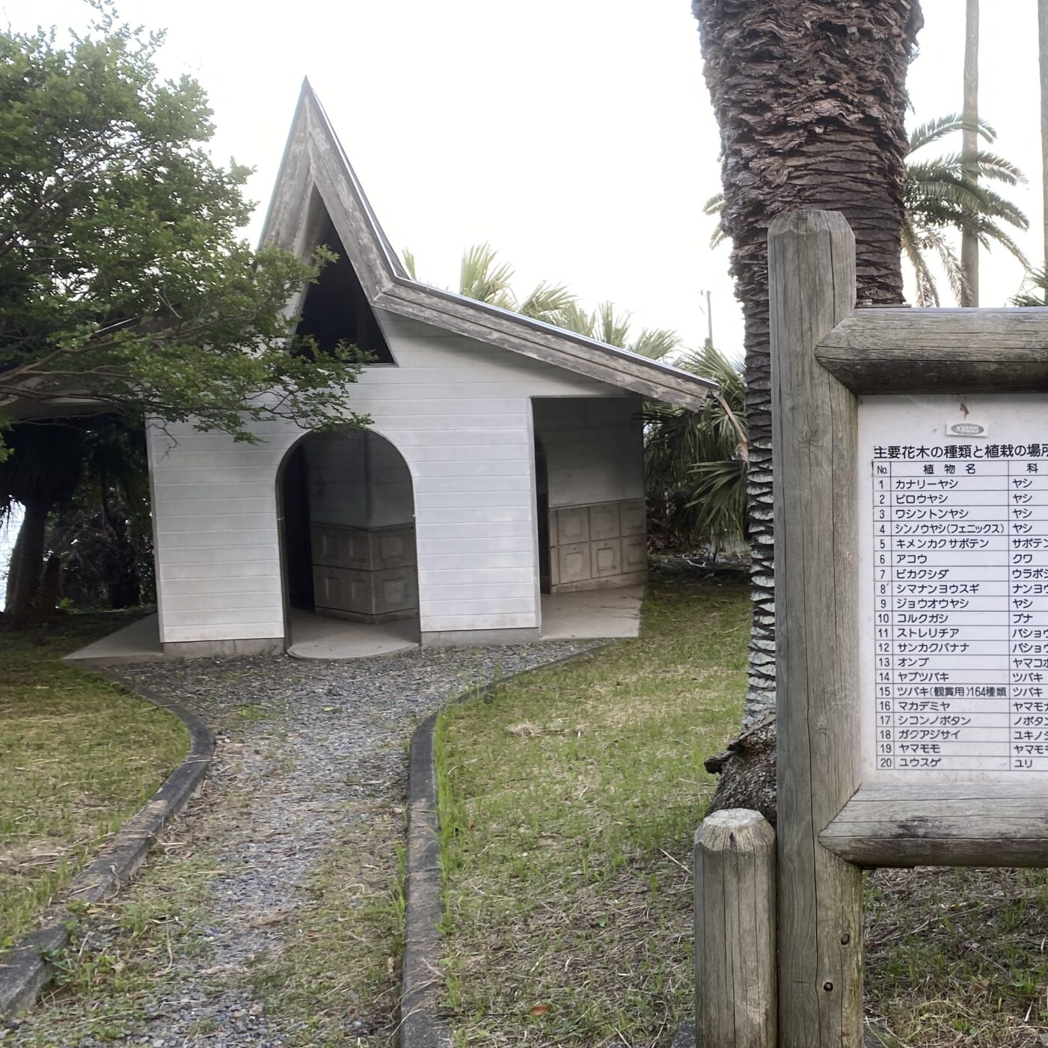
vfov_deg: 40.0
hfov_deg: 37.7
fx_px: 1439
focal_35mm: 42
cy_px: 553
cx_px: 916
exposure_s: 1/126
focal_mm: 4.25
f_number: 1.8
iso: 32
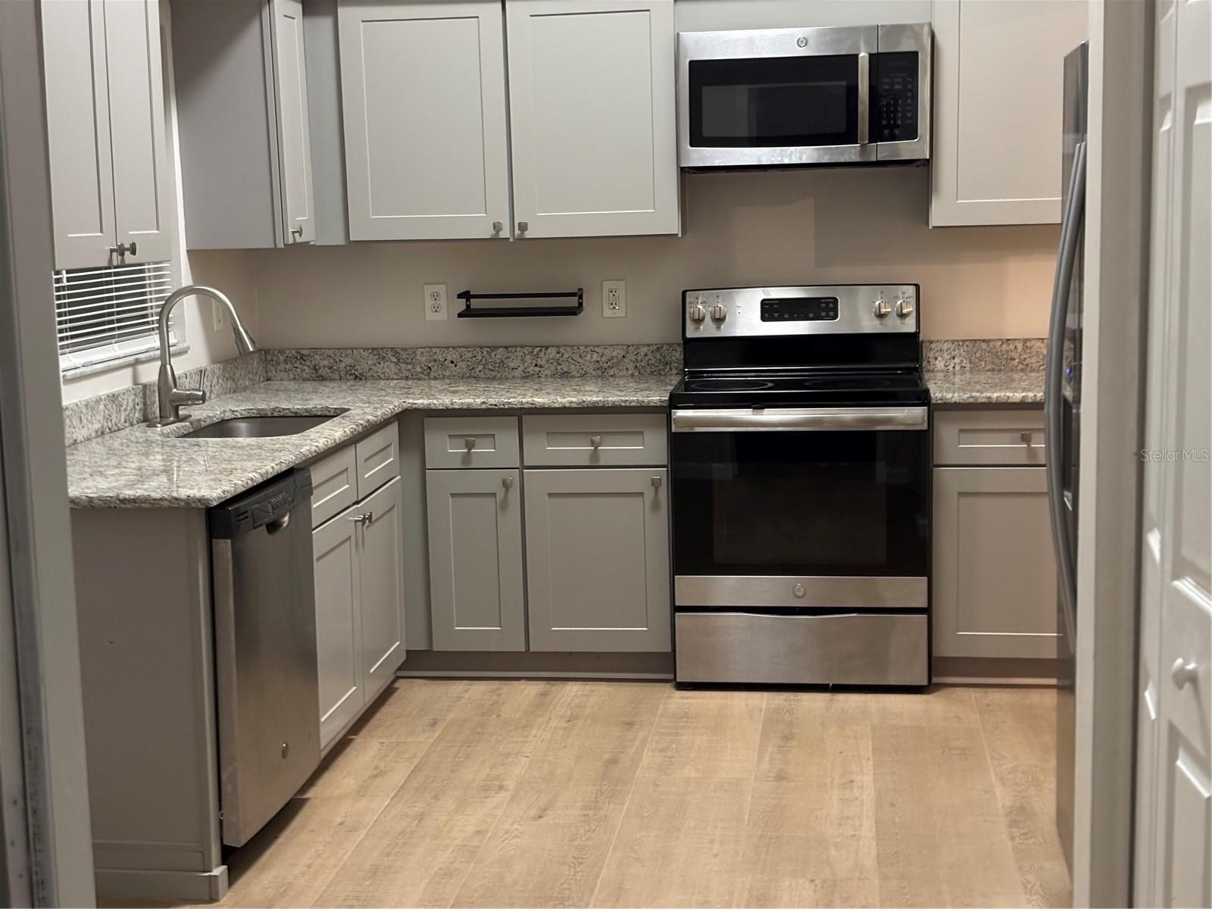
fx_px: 1821
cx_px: 606
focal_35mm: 52
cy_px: 454
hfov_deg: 36.8
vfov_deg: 28.0
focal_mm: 5.96
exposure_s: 1/30
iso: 400
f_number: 1.6
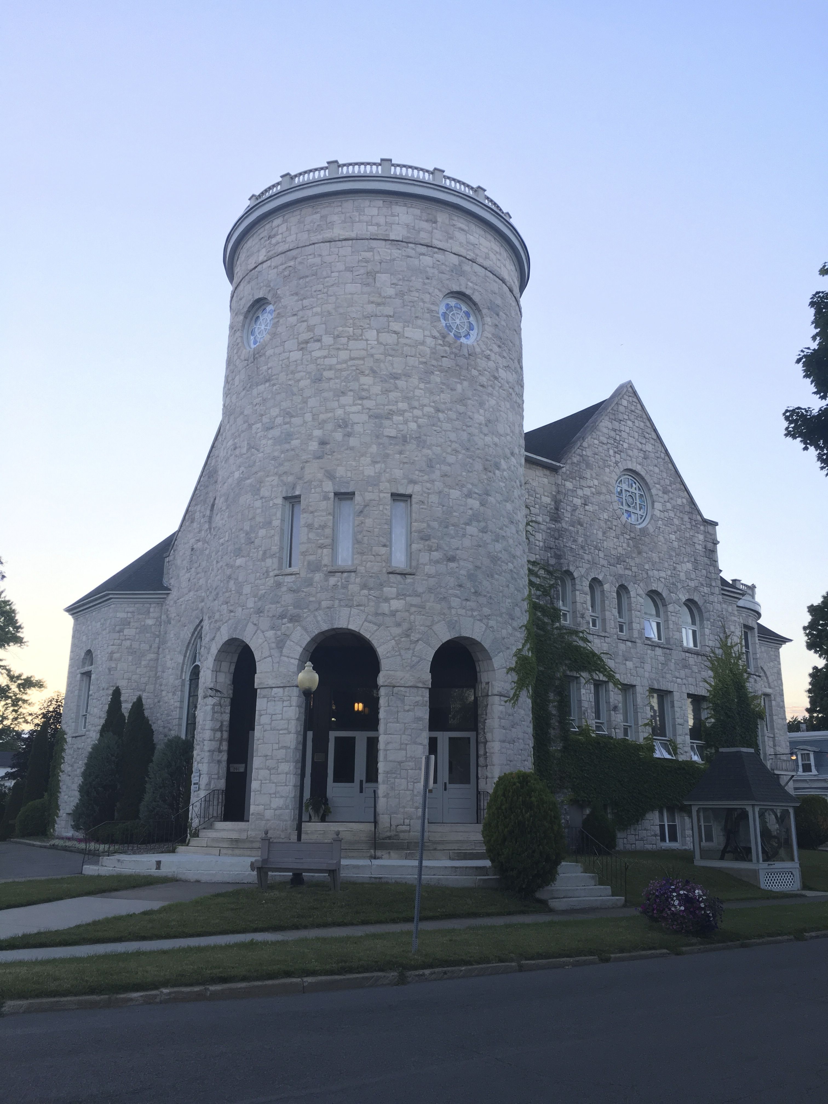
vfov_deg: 61.7
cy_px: 552
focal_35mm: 29
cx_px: 414
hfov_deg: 48.2
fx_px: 925
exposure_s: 1/120
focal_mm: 4.15
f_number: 2.2
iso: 40
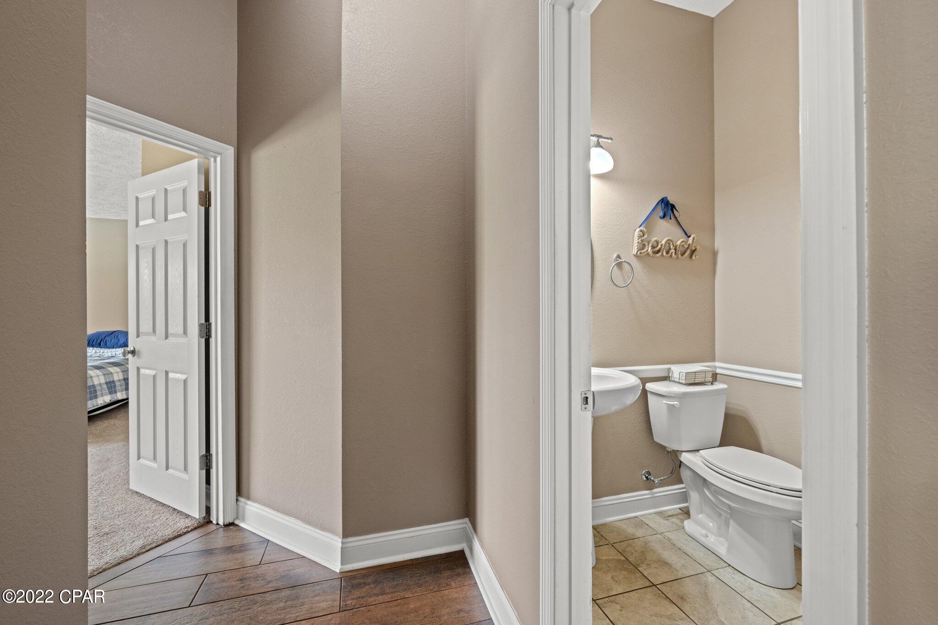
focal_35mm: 15
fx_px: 391
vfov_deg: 77.3
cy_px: 312
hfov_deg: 100.4
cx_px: 469
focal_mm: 15
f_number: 8
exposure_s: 1/1.67
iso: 500
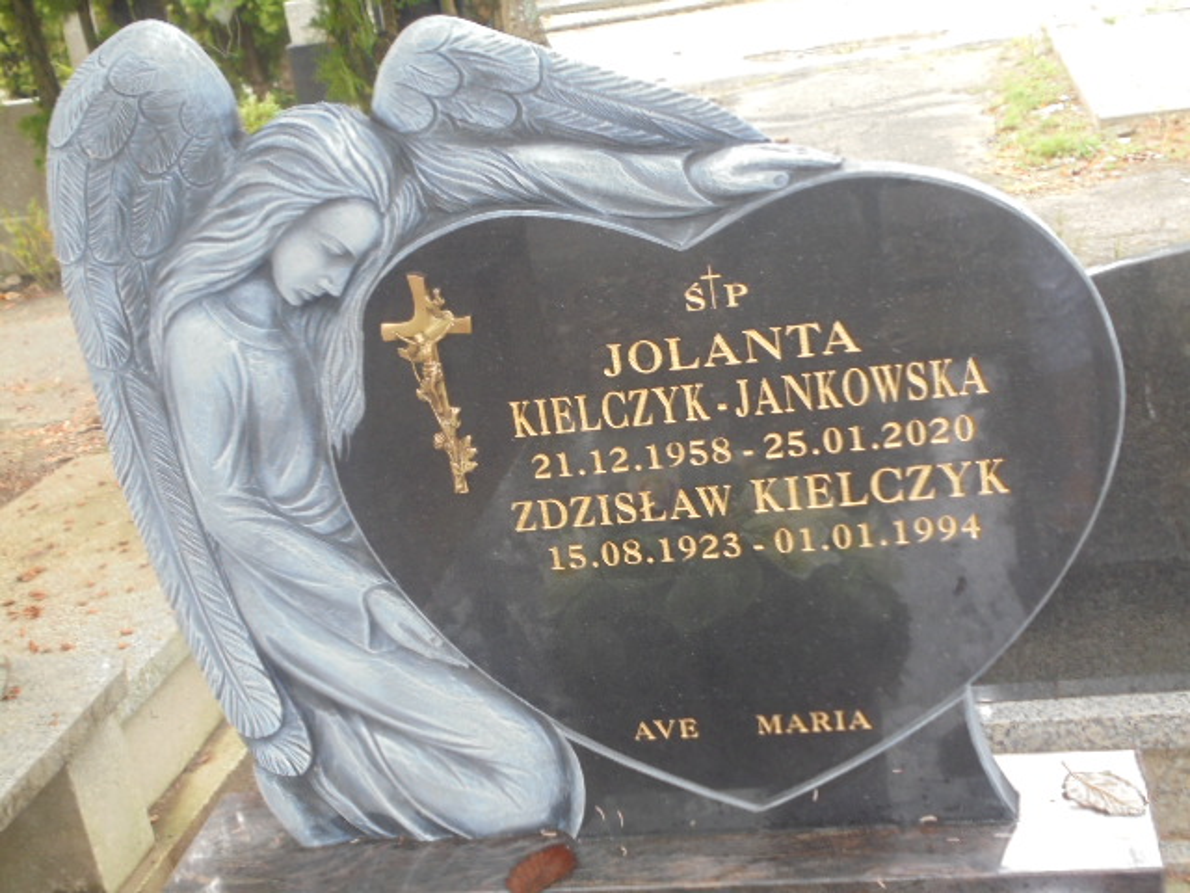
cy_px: 446
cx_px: 595
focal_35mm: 49
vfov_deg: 29.7
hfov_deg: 38.9
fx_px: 1684
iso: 200
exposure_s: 1/30
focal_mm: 8.9
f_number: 4.8
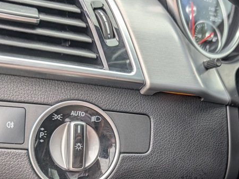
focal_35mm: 43
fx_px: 297
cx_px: 144
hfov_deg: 43.6
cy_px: 145
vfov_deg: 32.6
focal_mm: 6.9
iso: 22
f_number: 1.68
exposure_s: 1/149
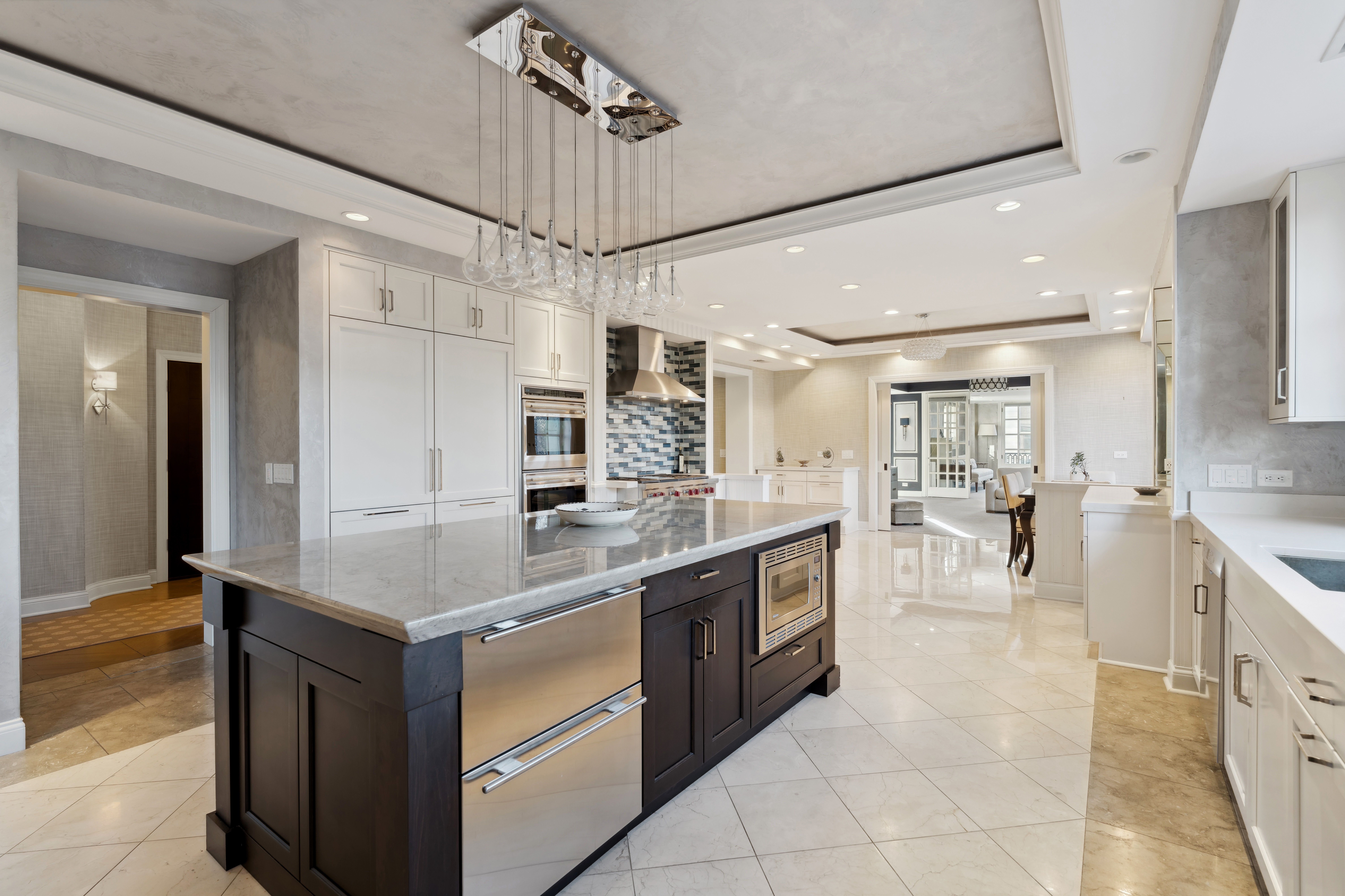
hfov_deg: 96.7
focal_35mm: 16
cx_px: 672
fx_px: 598
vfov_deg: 73.7
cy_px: 448
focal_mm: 16
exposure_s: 1/13
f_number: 7.1
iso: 320
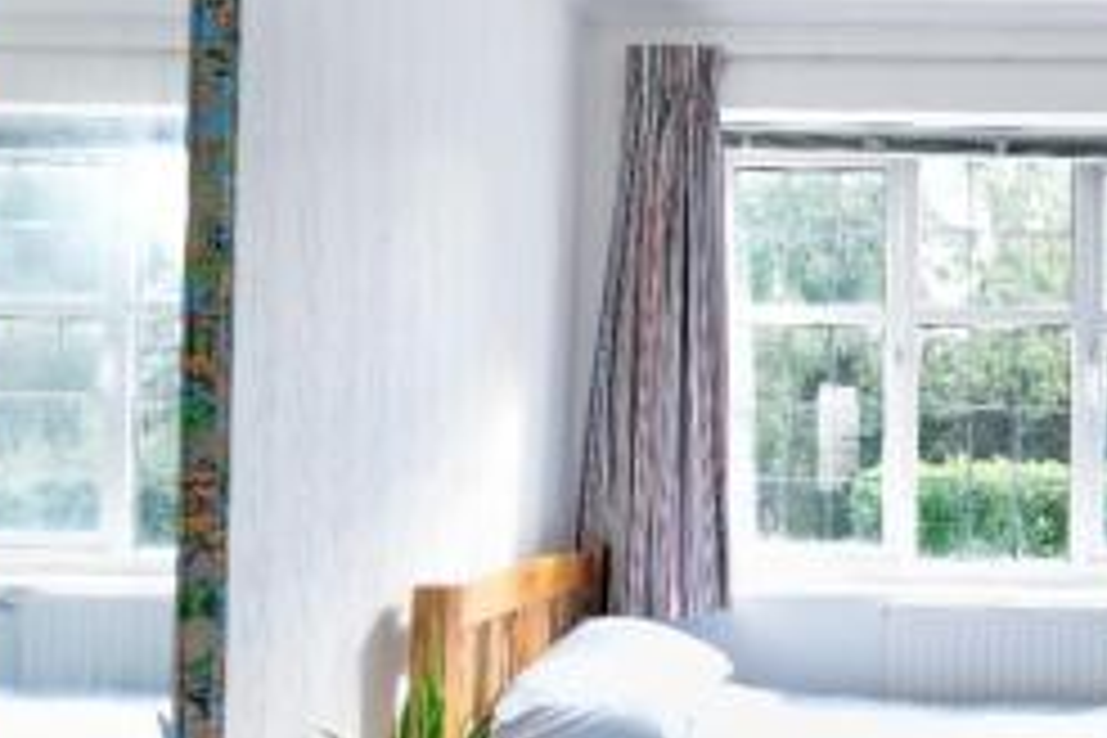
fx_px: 892
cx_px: 868
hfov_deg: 59.2
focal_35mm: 29
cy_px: 452
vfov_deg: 44.7
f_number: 4
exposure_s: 1/15
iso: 250
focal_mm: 10
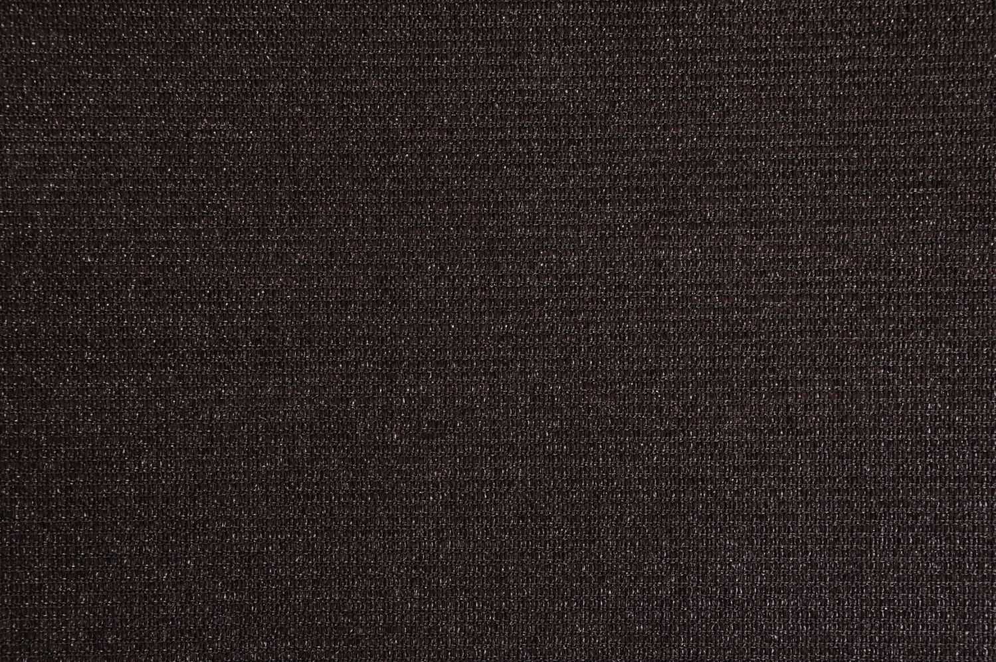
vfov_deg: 18.1
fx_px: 2073
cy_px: 331
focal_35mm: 75
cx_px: 498
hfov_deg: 27.0
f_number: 11
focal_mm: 50
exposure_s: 1/125
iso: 200
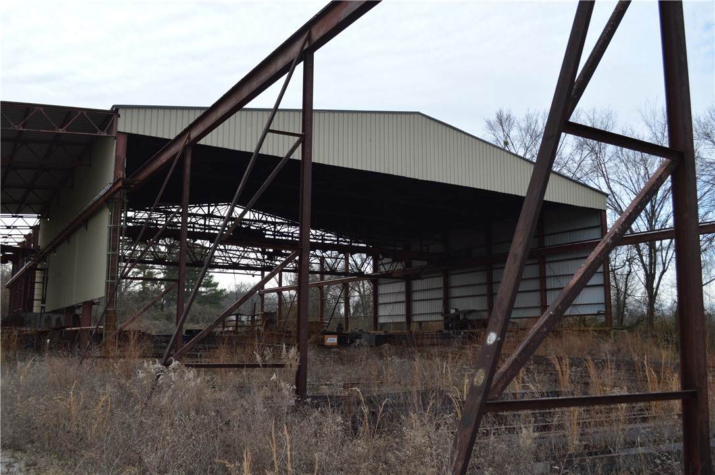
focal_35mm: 33
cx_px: 358
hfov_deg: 57.3
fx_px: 655
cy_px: 238
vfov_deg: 39.9
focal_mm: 22
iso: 100
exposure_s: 1/125
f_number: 5.6
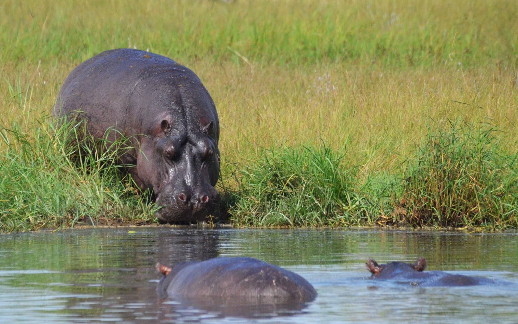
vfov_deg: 1.7
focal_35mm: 764
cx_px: 259
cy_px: 163
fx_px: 10786
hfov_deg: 2.8
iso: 2500
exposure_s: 1/5000
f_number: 9
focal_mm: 500
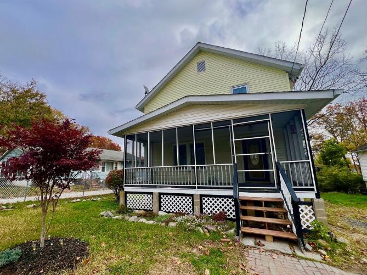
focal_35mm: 14
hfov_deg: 101.9
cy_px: 147
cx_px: 170
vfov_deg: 85.5
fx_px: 148
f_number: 1.8
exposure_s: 1/673
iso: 32
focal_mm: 1.57
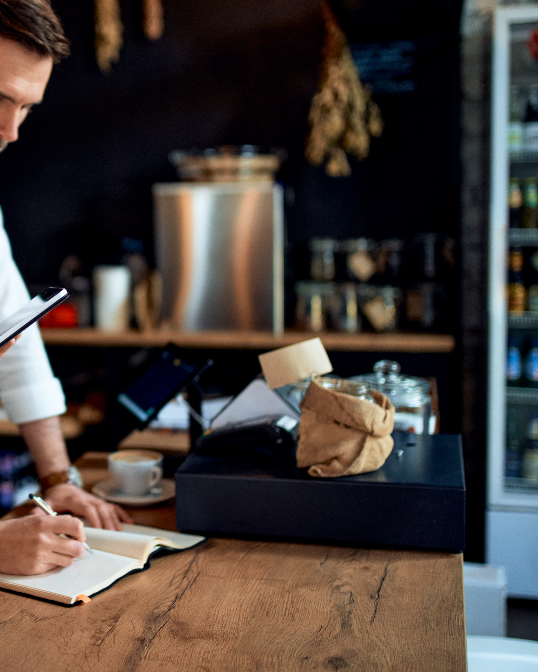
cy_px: 293
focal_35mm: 57
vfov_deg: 33.0
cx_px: -36
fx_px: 1134
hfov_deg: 25.0
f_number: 1.4
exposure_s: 1/250
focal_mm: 35
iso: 640
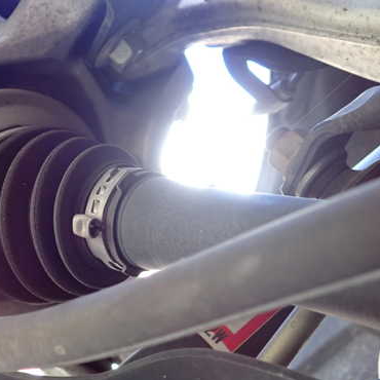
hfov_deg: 38.5
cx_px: 114
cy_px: 206
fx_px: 534
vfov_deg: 39.1
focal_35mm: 43
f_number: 2.3
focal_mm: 5.4
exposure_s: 1/80
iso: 400
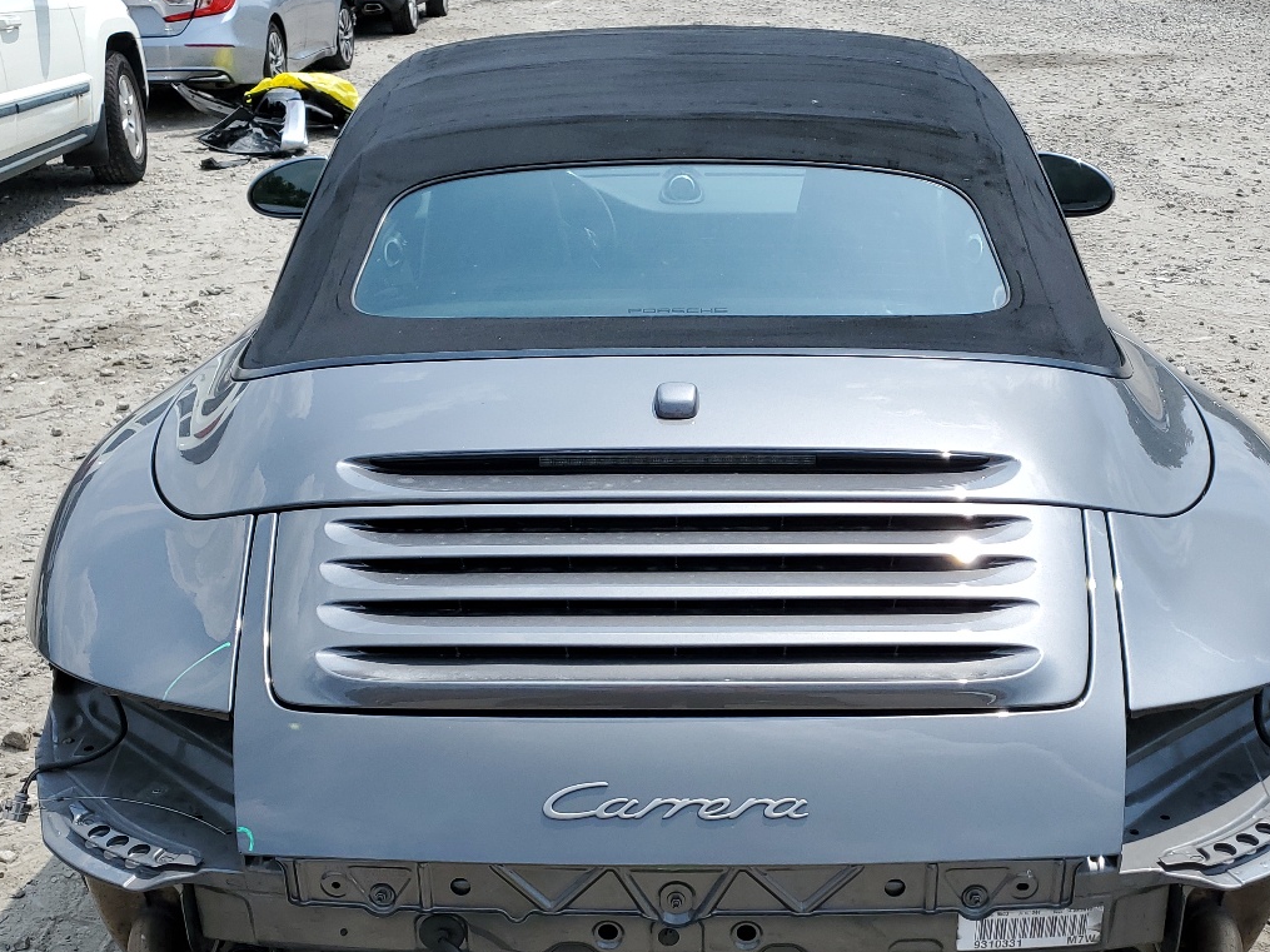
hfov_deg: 45.8
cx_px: 666
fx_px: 1504
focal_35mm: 41
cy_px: 639
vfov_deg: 34.8
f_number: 1.5
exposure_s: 1/3333
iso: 50
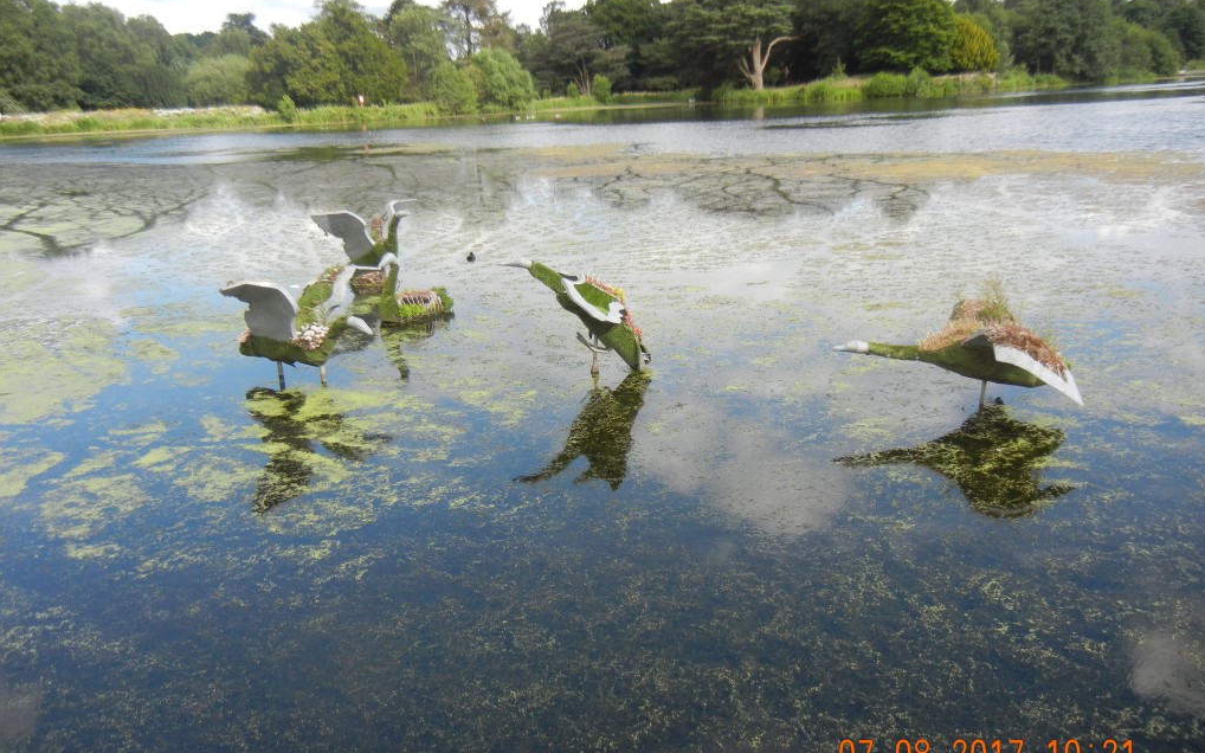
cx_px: 605
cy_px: 394
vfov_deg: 39.4
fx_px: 1051
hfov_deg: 59.7
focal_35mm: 32
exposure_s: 1/567
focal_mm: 5.4
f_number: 3.5
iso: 160
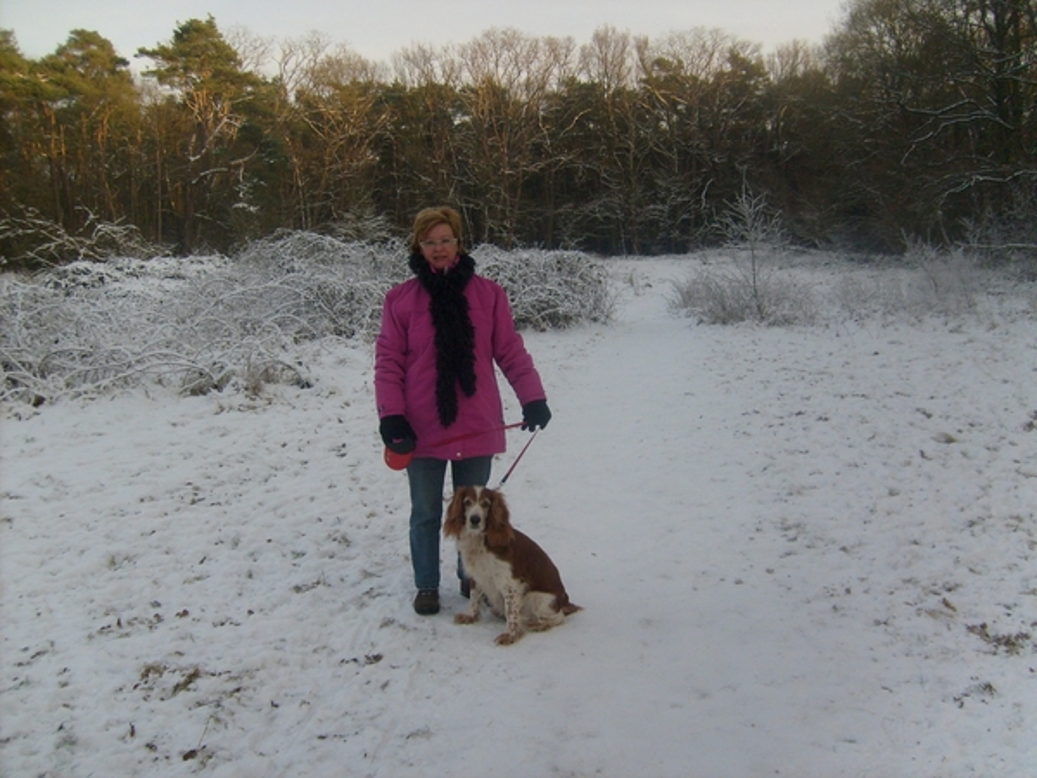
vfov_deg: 40.7
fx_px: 1049
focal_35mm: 35
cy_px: 389
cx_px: 518
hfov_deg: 52.6
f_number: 7.1
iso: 80
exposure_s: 1/90
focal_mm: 5.8
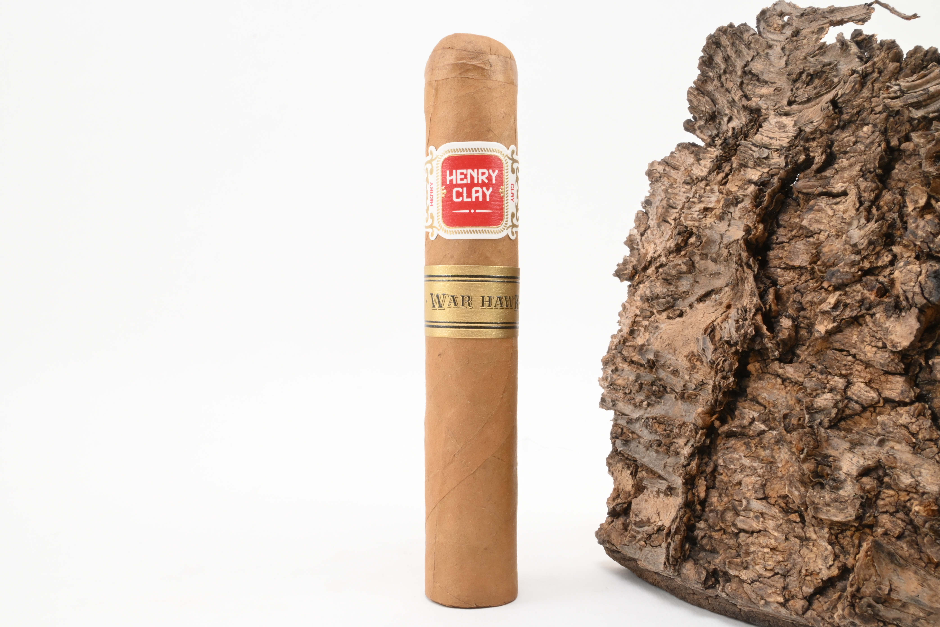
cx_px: 470
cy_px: 314
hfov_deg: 53.1
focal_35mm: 36
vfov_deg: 36.9
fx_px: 940
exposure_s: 1/15
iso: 640
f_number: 22
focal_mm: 24
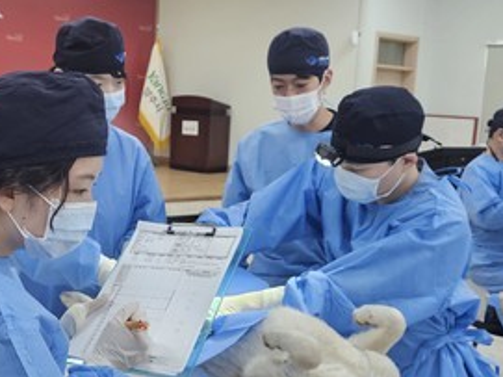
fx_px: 741
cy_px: 202
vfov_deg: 28.5
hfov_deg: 37.4
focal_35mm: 51
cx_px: 202
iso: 200
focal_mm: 5.4
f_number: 1.8
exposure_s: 1/120
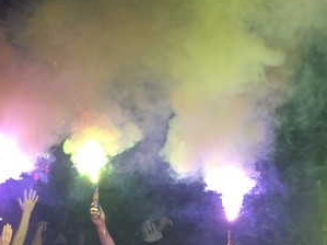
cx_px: 221
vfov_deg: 22.3
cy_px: 190
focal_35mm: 65
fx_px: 614
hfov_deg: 29.6
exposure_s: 1/33
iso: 32
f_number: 2.2
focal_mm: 4.15
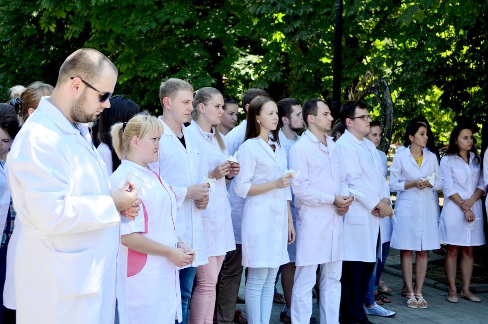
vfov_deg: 22.5
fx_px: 812
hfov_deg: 33.5
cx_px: 244
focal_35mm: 60
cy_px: 162
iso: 100
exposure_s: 1/125
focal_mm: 40
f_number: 5.6
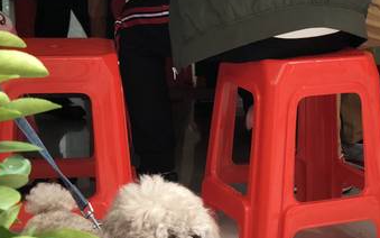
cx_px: 260
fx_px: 1077
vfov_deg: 12.6
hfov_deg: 19.9
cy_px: 75
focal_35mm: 104
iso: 125
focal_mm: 6
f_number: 2.4
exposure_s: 1/50
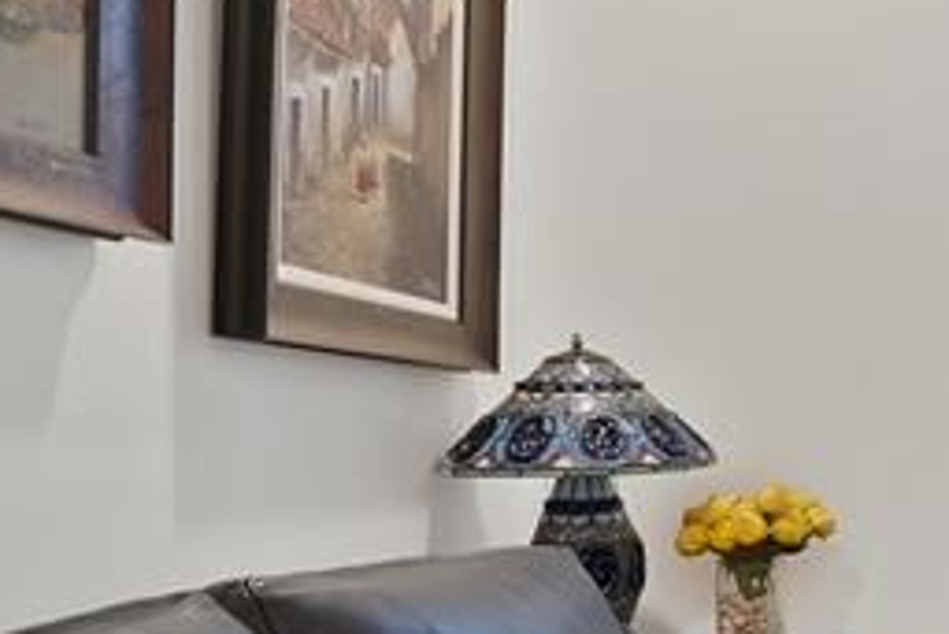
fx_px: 1266
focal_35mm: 48
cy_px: 412
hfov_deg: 22.4
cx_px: 1716
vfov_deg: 28.0
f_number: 9
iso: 640
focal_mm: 12
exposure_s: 1/1.67
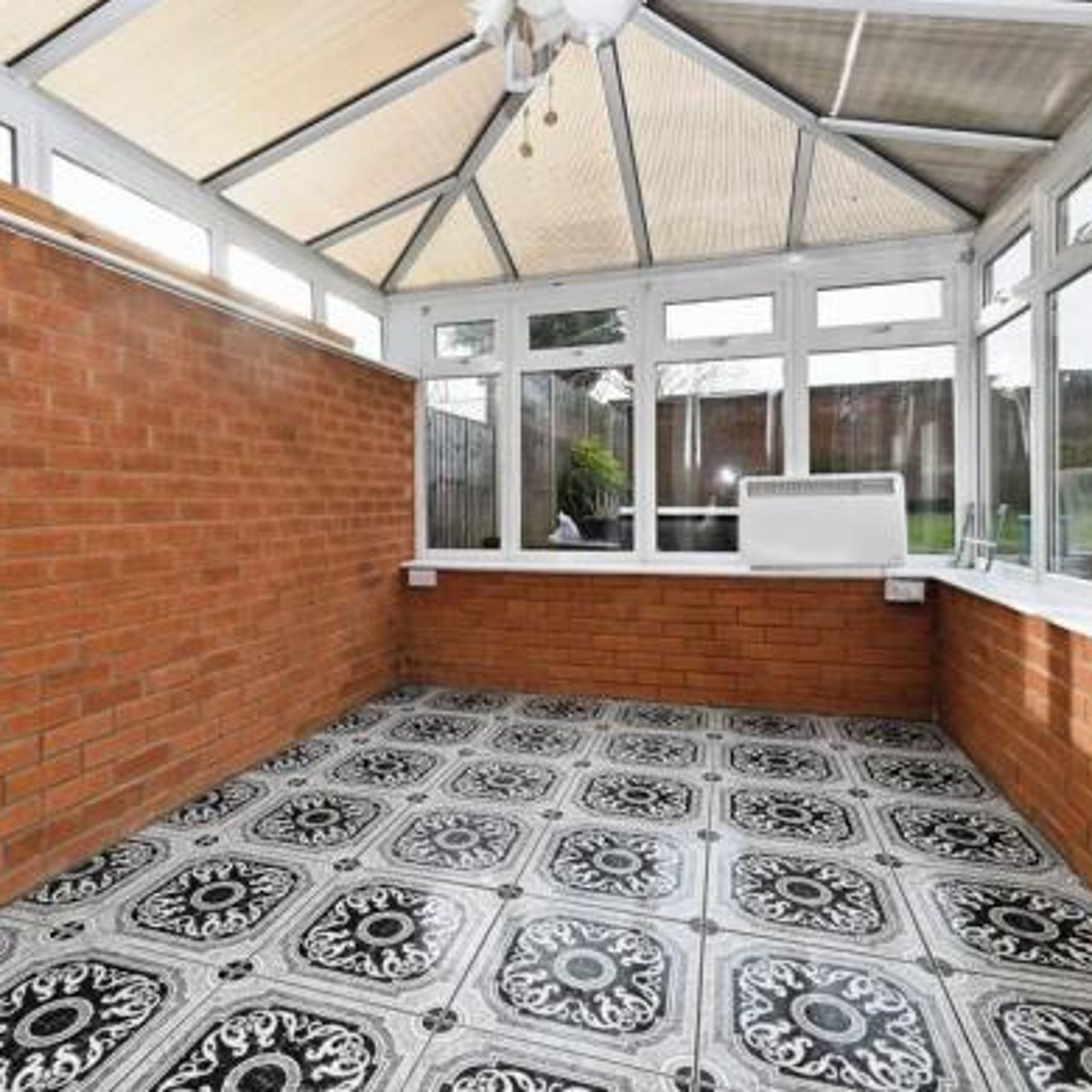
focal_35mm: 20
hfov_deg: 74.5
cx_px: 480
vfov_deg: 74.7
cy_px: 500
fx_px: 714
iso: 100
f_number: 5.6
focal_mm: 14
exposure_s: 1/125
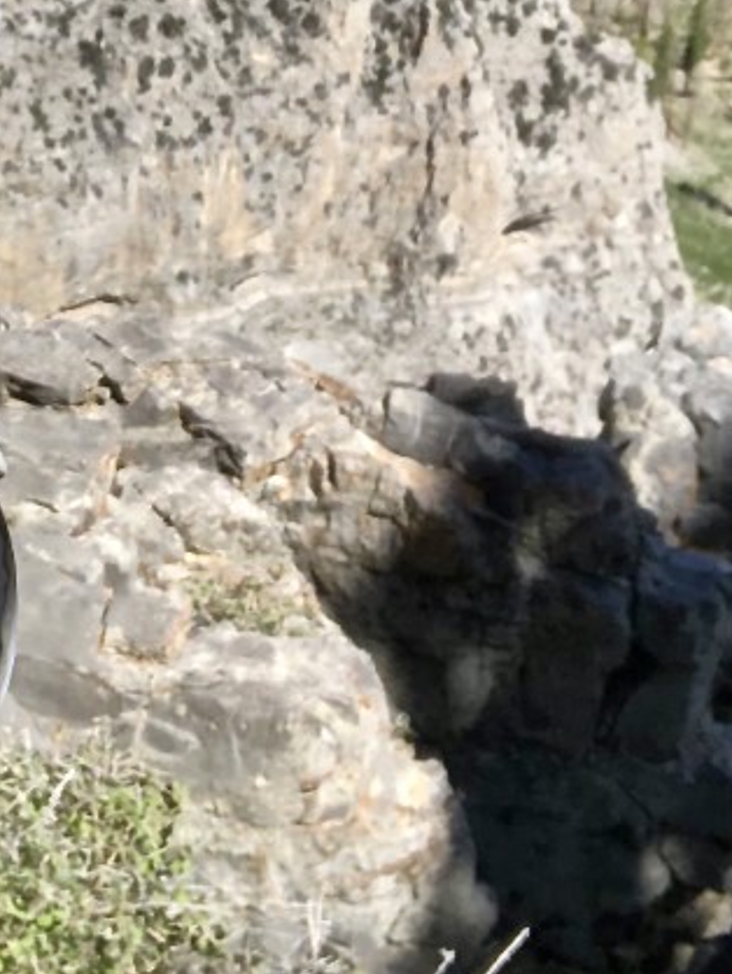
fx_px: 2619
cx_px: -70
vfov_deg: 20.6
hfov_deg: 15.5
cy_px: 96
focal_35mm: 93
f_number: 2.2
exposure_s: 1/1025
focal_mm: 2.87
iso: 20
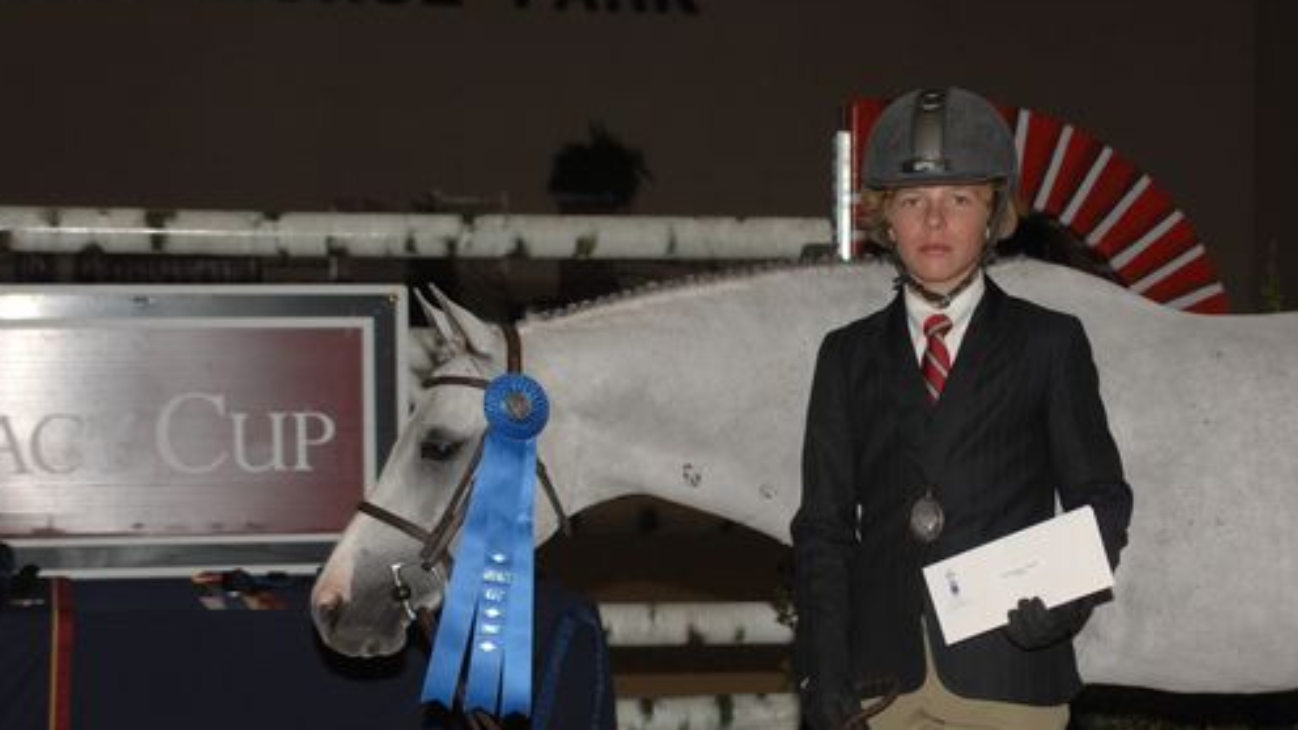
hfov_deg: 25.0
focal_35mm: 85
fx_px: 2926
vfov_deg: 14.2
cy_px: 496
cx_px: 777
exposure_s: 1/200
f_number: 4
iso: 200
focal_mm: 42
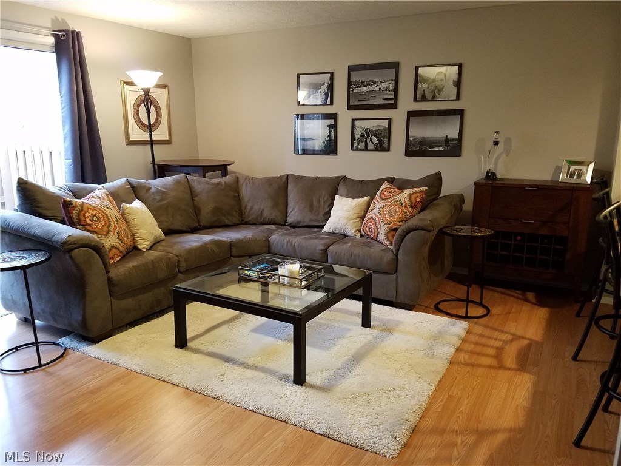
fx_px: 466
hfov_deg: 67.3
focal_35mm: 26
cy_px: 233
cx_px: 310
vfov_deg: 53.1
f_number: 1.7
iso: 250
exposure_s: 1/24
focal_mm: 4.2
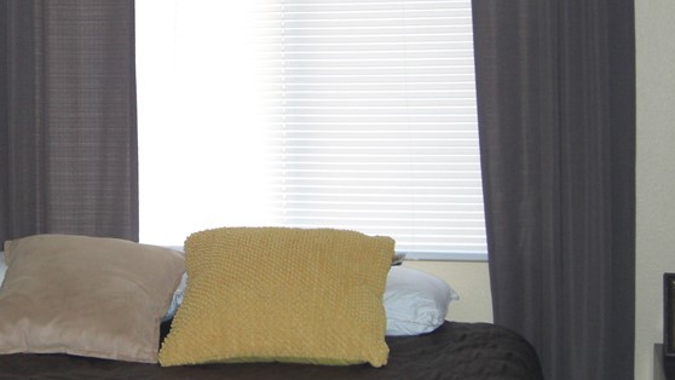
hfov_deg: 27.5
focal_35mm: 76
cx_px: 165
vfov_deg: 15.8
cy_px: 96
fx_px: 1360
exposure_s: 1/60
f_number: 2.8
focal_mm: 7.9
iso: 200
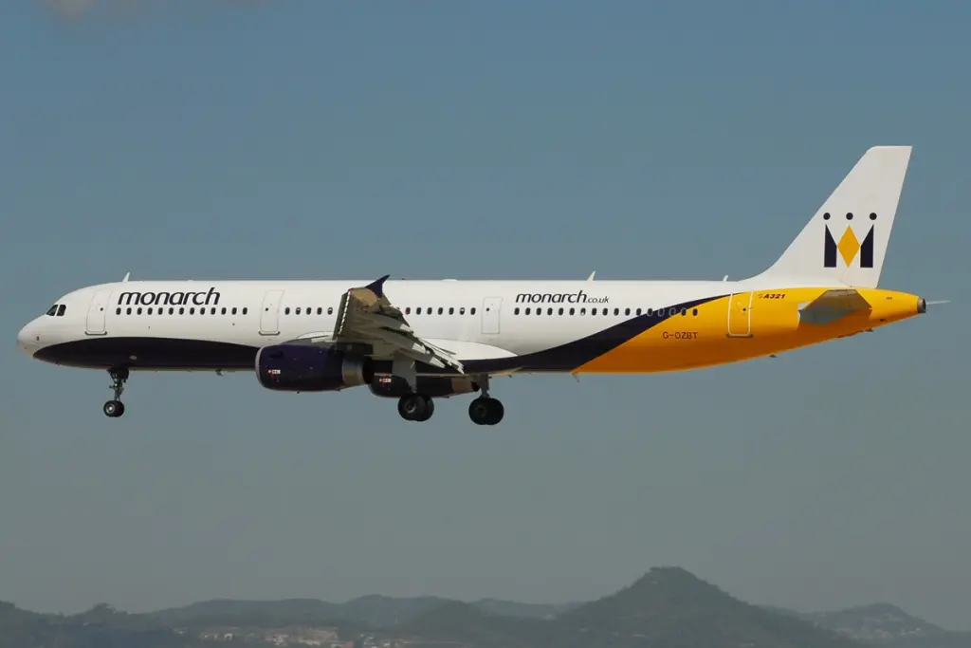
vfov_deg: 7.5
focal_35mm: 183
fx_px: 4936
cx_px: 486
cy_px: 324
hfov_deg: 11.2
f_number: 8
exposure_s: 1/640
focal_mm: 122
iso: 100
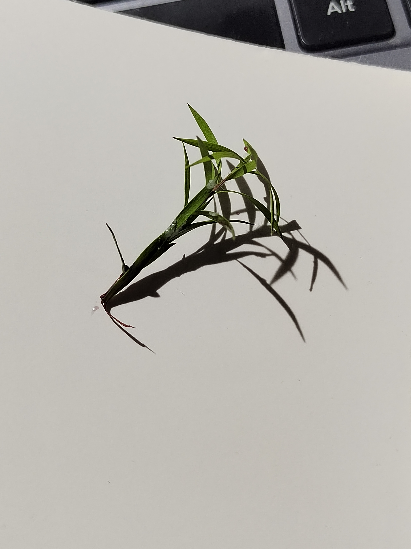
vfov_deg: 34.9
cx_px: 222
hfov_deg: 26.6
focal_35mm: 55
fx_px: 871
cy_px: 230
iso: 1119
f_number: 1.9
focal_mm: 5.52
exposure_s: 1/100
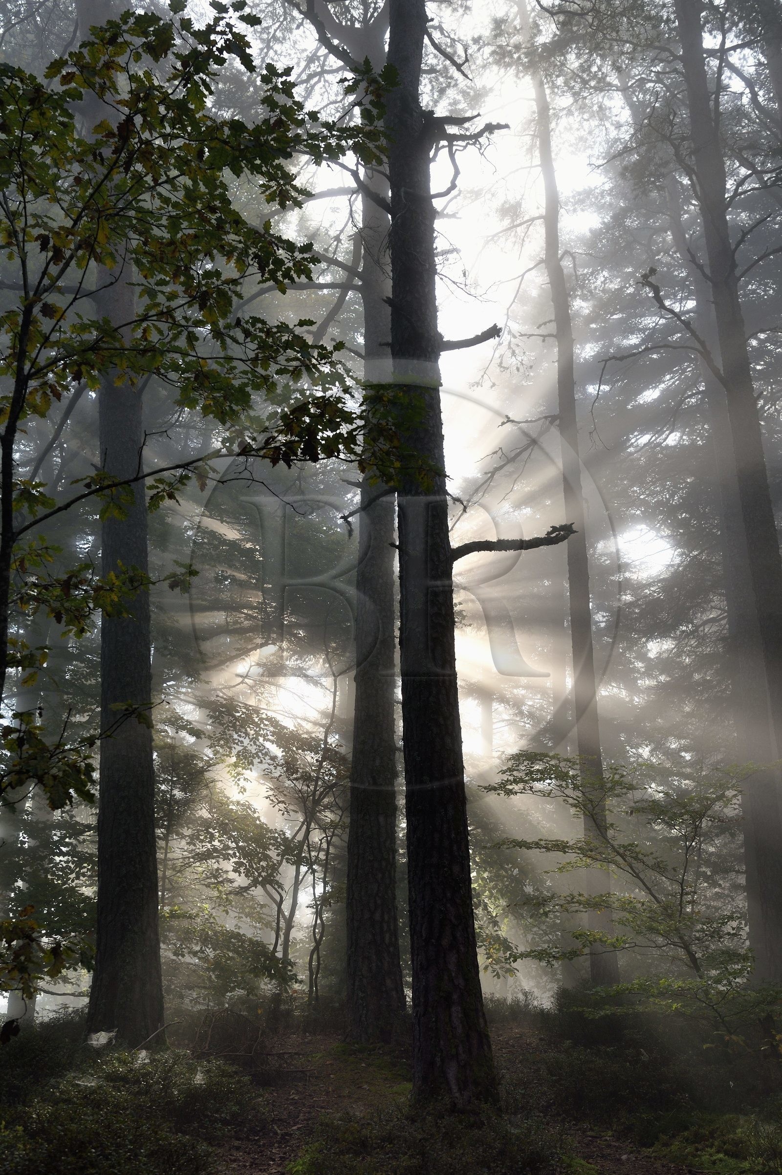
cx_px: 391
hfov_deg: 30.5
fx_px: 1435
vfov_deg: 44.5
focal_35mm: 44
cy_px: 588
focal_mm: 44
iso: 400
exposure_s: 1/320
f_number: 8
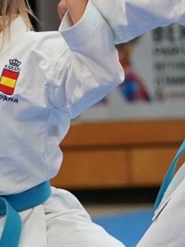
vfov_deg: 3.5
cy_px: 134
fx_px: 4012
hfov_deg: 2.6
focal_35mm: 563
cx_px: -19
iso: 640
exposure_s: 1/500
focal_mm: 95
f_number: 2.8
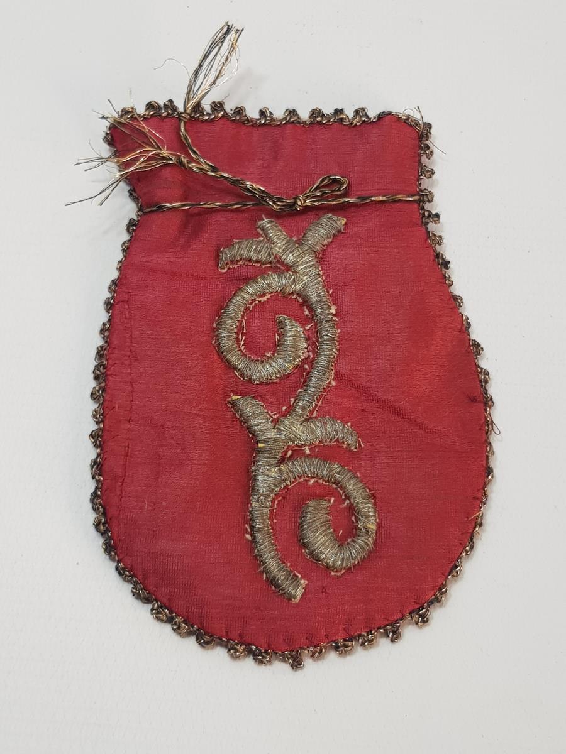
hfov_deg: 53.1
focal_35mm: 26
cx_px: 283
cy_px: 377
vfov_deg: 67.3
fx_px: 567
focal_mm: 4.3
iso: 50
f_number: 1.7
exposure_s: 1/100
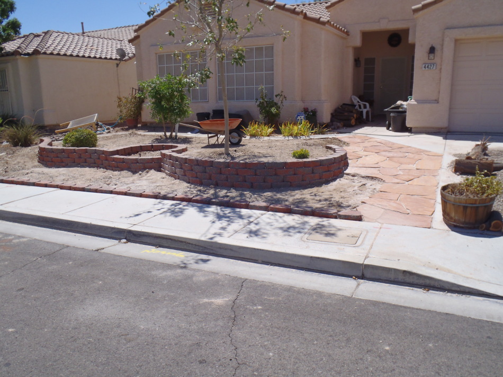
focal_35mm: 28
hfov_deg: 63.5
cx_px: 252
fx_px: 407
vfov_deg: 49.7
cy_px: 188
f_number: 10
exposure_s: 1/125
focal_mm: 5
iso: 80
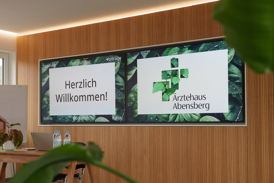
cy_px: 92
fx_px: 327
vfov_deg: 31.2
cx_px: 137
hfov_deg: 45.4
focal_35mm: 43
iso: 500
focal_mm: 43
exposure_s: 1/160
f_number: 4.5
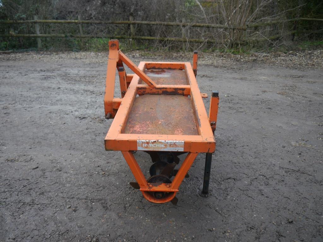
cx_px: 162
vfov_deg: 49.7
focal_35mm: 28
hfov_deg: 63.4
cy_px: 121
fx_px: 261
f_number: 3.5
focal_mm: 14
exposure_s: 1/60
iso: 200
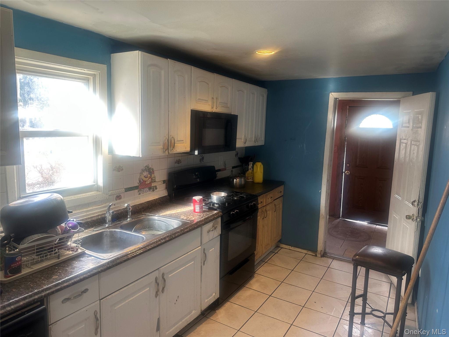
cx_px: 224
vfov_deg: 56.8
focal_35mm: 24
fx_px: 311
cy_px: 168
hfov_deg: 71.6
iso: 125
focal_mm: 6.86
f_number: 1.78
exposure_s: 1/60
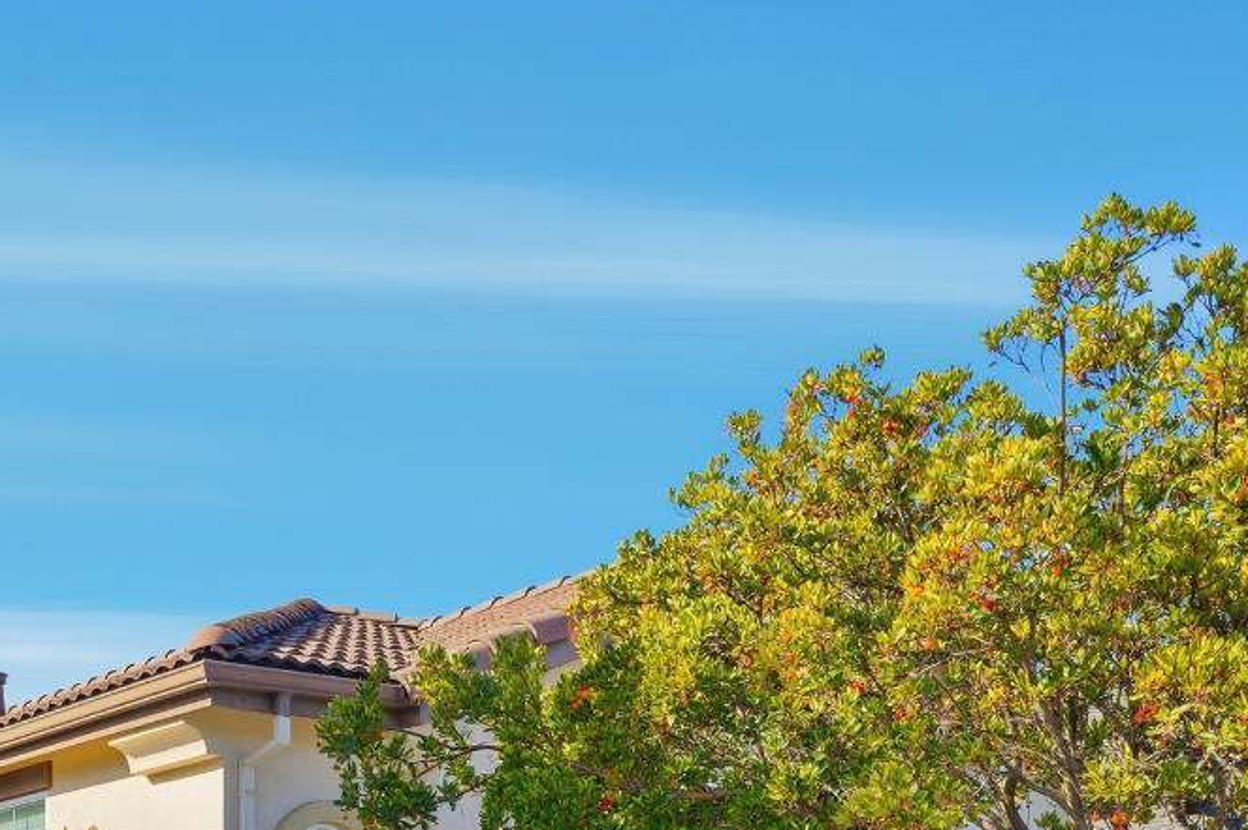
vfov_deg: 28.2
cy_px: 925
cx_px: 19
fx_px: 1490
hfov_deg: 40.3
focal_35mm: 43
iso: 250
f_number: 9
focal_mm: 19
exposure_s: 1/5000
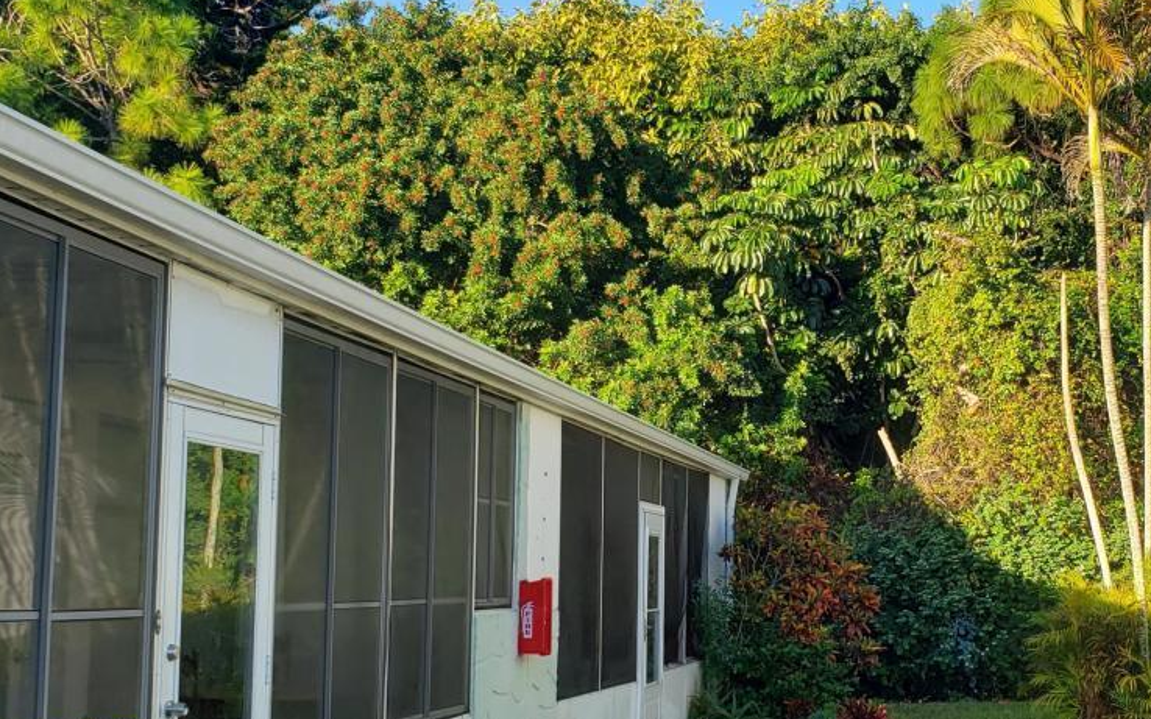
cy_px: 406
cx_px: 753
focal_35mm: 51
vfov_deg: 25.3
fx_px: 1600
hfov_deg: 39.2
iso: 50
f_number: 2.4
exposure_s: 1/463
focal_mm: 4.3
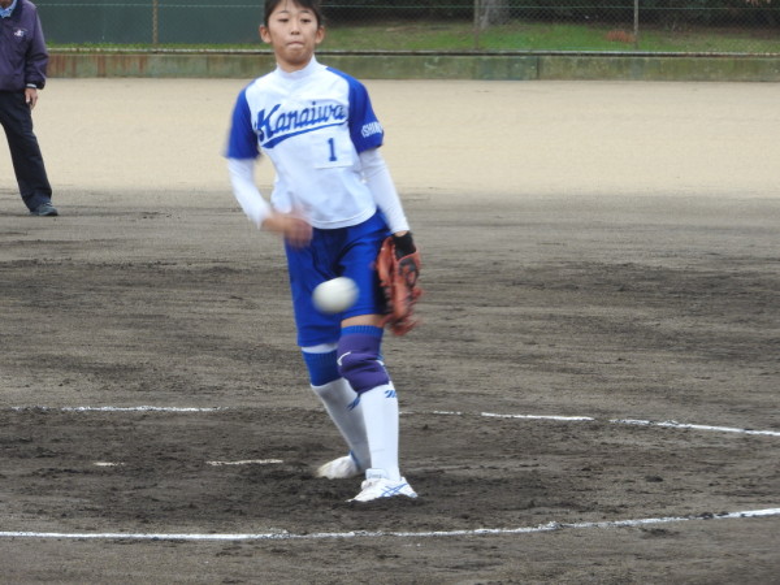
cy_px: 292
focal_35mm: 270
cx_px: 390
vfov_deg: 5.5
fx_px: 6084
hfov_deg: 7.3
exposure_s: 1/125
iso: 110
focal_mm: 48.4
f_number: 5.5
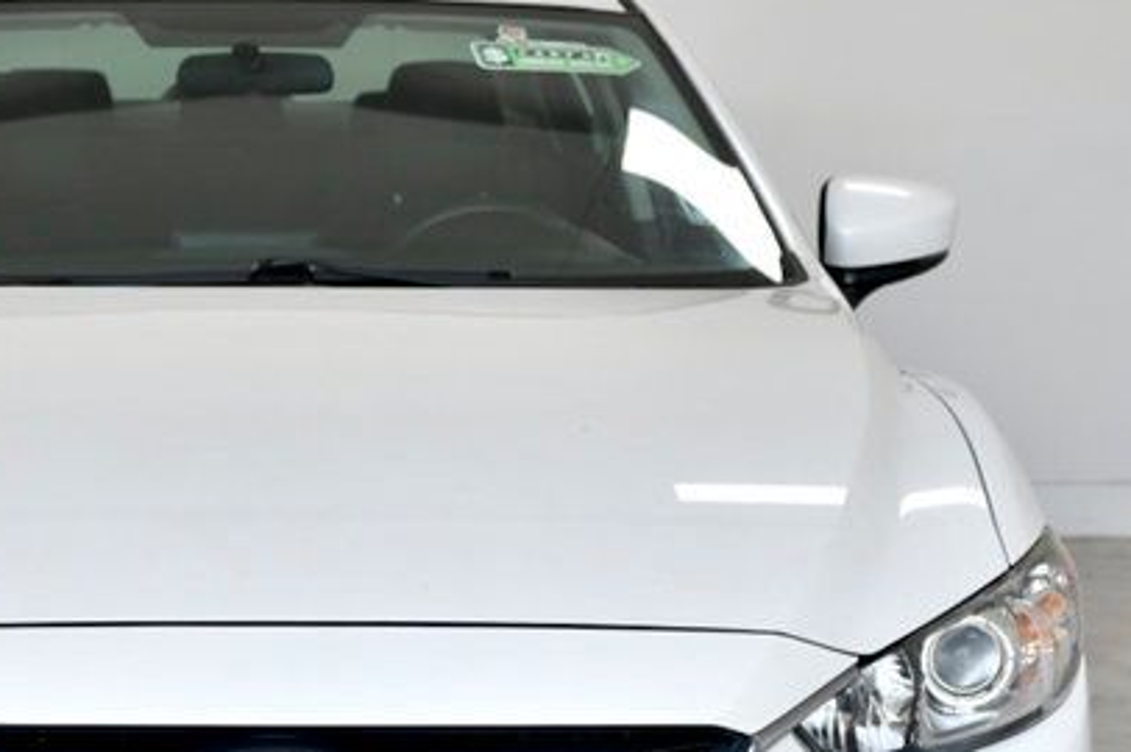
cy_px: 519
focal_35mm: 101
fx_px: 3170
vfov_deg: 13.5
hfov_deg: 20.1
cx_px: 273
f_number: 4.5
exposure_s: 1/800
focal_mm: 40
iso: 800
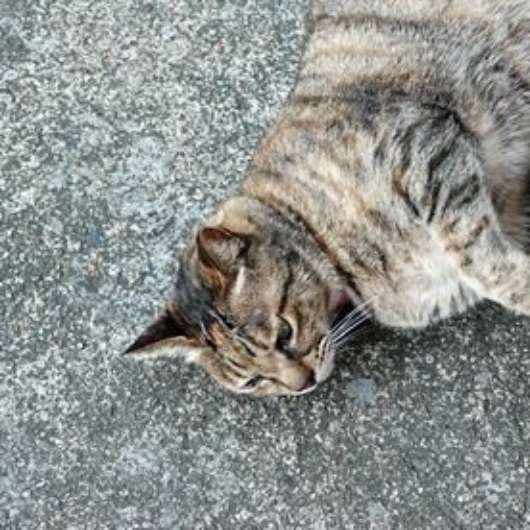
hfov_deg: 18.4
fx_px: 1594
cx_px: 534
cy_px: 126
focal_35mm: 92
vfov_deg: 18.7
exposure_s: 1/80
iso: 125
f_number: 4
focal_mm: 16.86
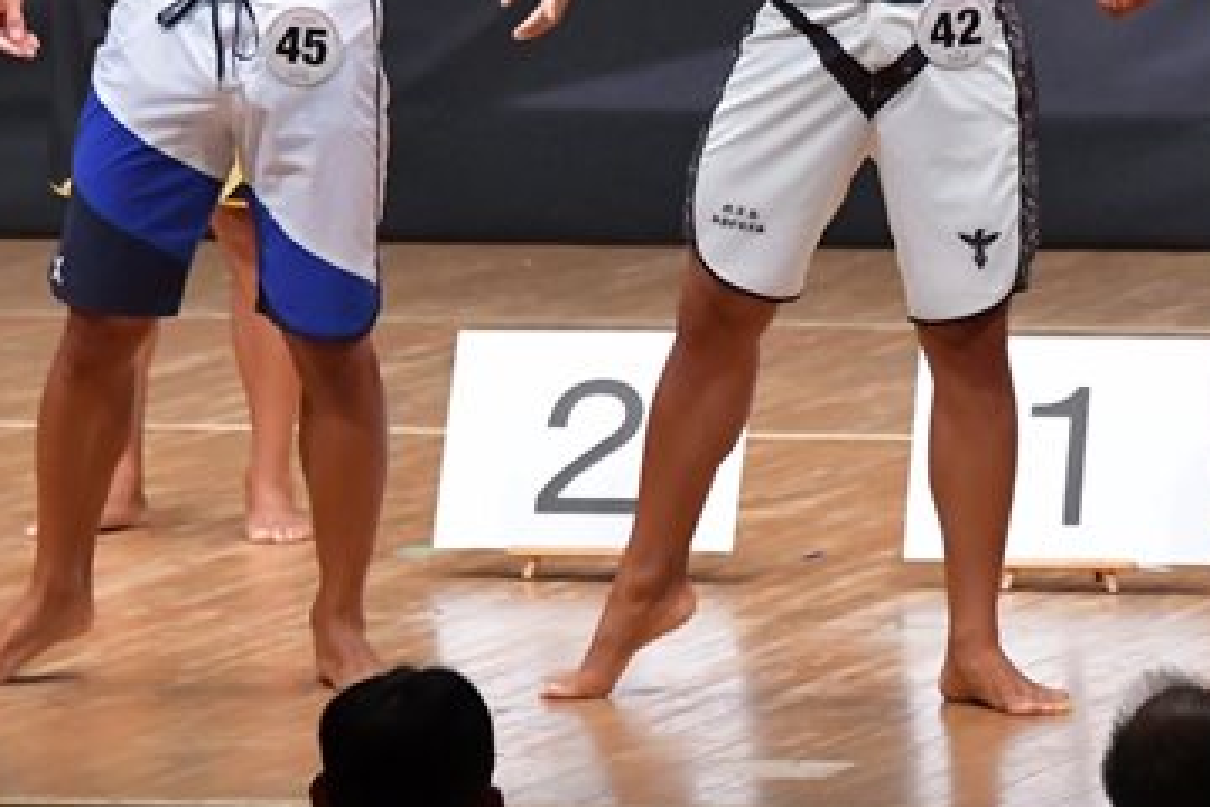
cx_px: 839
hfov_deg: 4.0
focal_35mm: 516
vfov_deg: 2.7
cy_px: 44
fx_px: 17342
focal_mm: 160
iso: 8000
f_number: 5.6
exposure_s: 1/400
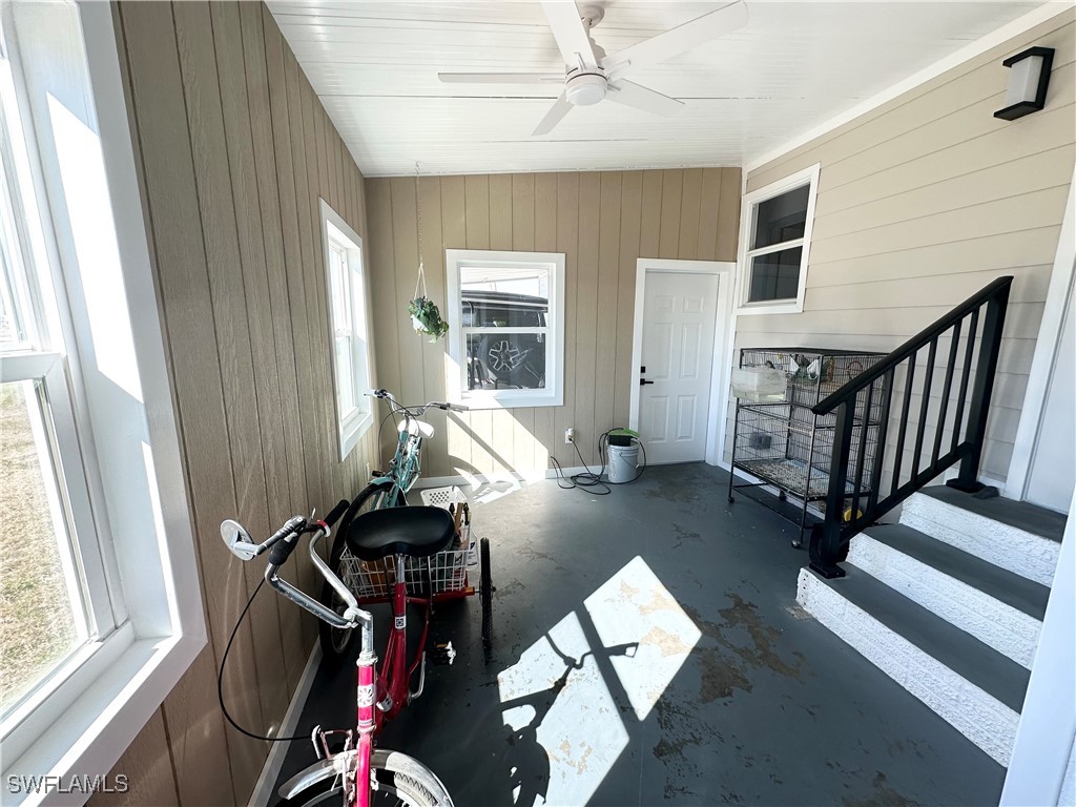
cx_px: 538
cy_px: 404
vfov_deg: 85.7
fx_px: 435
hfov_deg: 102.1
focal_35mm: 14
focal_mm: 2.22
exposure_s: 1/109
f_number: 2.2
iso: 40
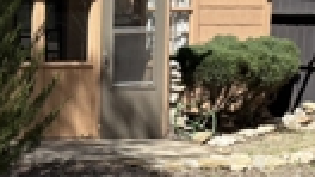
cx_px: -31
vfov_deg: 14.0
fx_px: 718
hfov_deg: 23.3
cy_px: 117
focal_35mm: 86
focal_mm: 5.96
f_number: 1.6
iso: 50
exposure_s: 1/2283
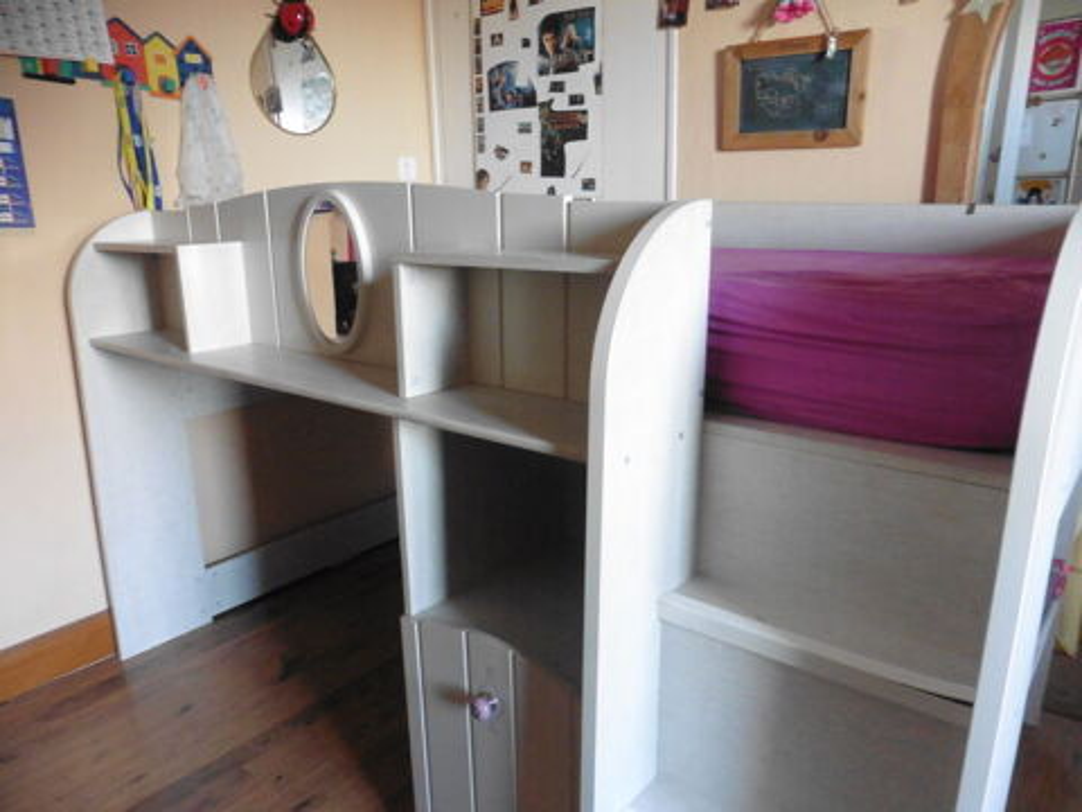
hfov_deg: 71.6
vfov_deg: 56.8
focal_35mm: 24
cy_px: 406
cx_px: 541
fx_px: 750
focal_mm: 4.3
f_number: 3.3
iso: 800
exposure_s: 1/25
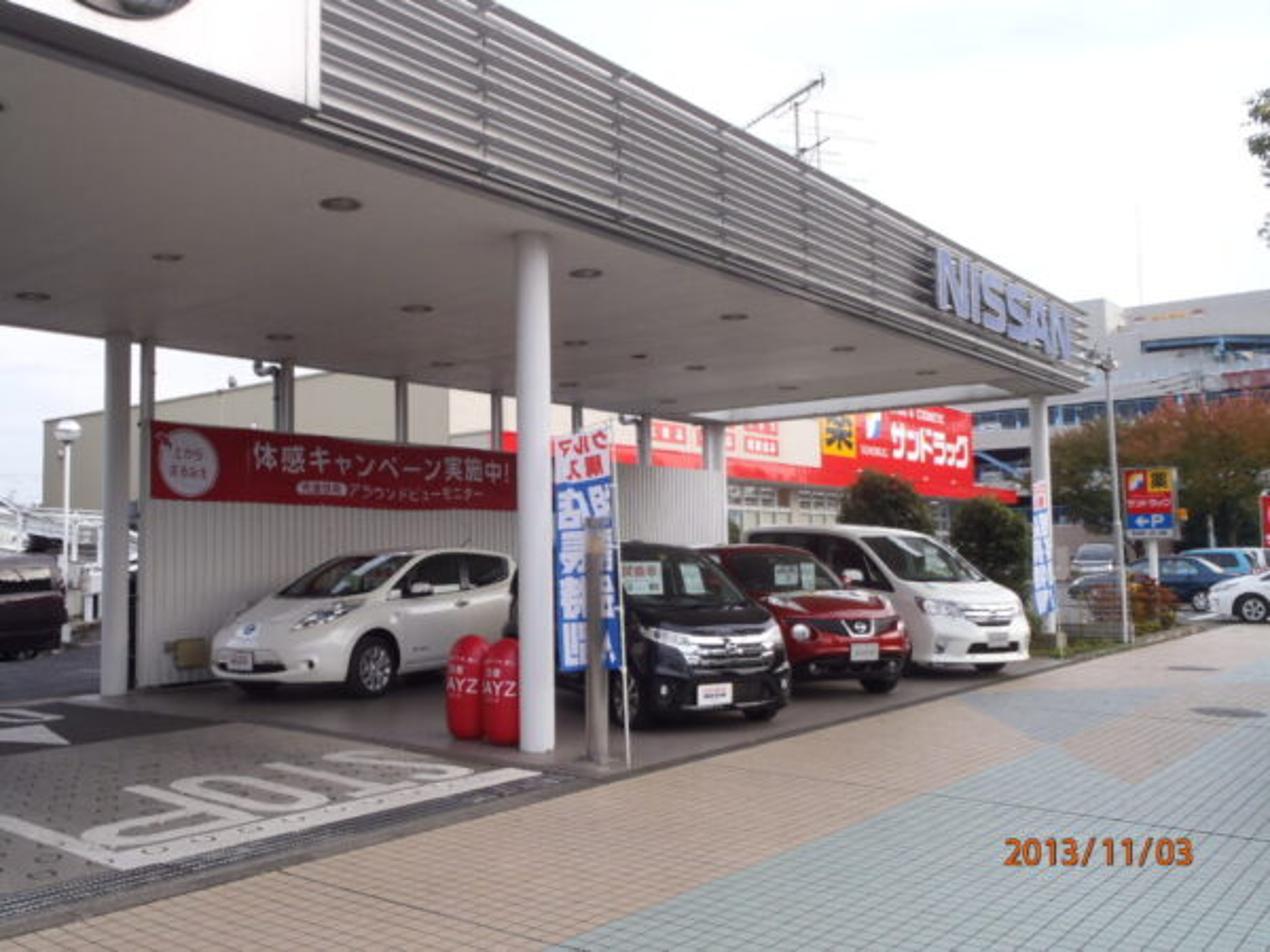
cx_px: 635
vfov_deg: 44.2
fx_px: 1174
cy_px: 476
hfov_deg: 56.8
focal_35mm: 32
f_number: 4.2
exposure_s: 1/160
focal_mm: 5.72
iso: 80
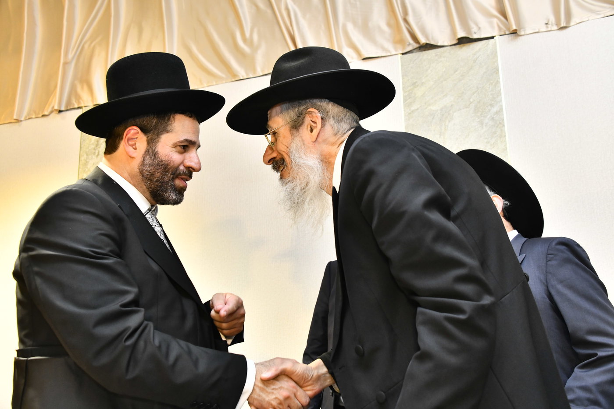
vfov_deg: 35.0
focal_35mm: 38
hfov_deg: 50.7
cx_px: 307
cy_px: 204
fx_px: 648
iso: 2000
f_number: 5.6
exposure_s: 1/160
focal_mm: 38
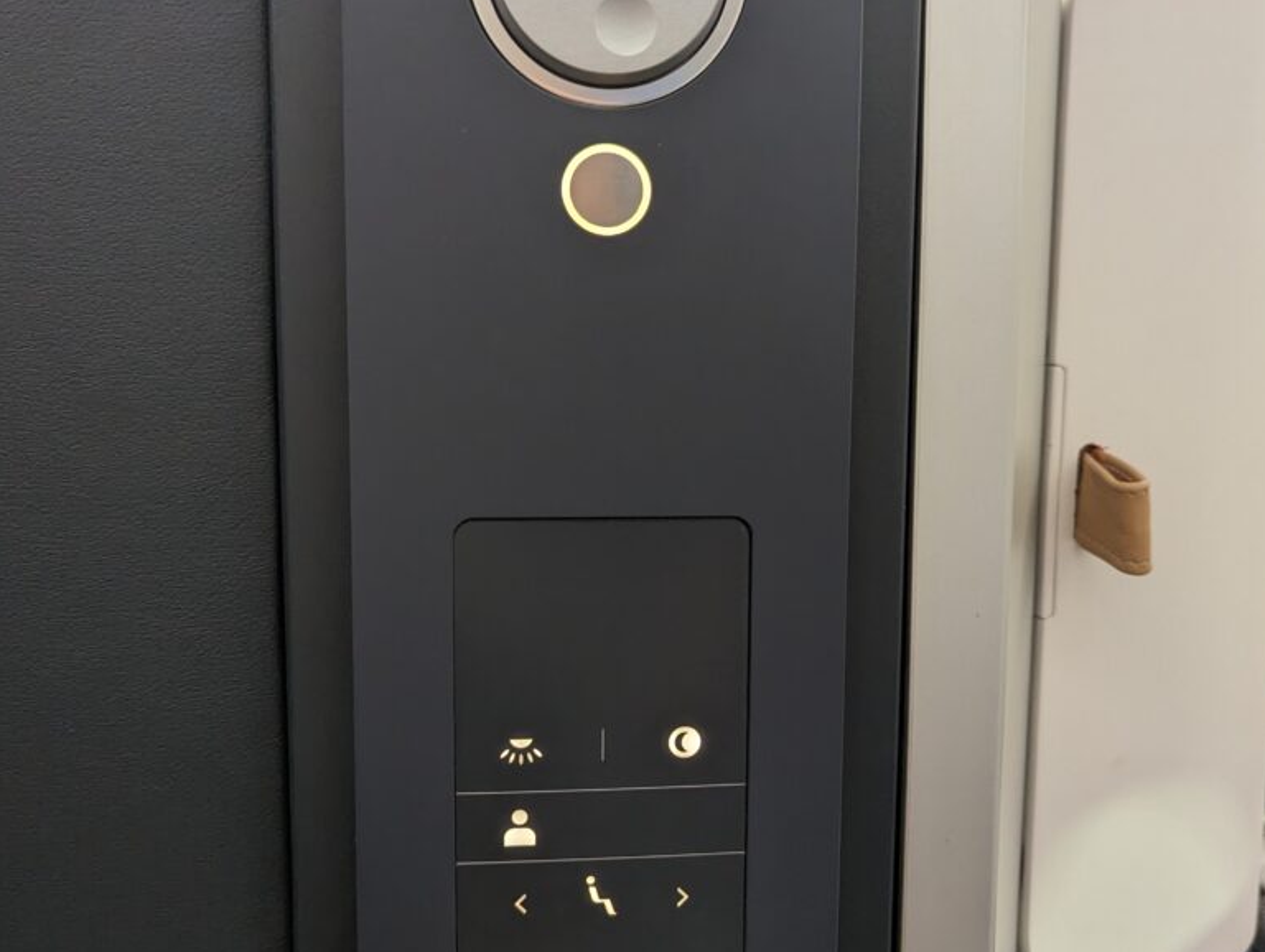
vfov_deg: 44.2
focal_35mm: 32
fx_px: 1171
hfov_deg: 56.7
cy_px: 462
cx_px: 682
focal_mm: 6.81
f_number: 1.85
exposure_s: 1/94.7
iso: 1291
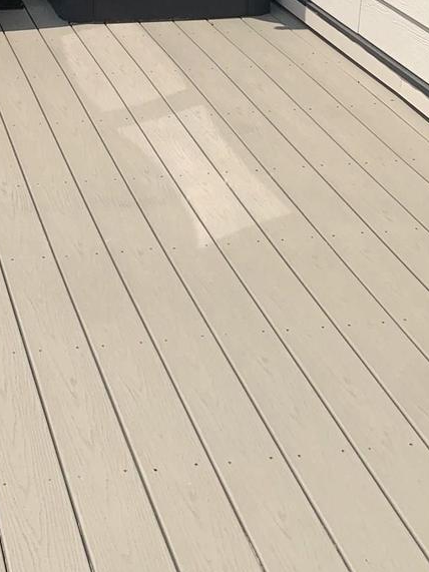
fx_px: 1157
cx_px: -25
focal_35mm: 70
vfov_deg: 25.6
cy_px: -66
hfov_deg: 20.2
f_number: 1.8
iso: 25
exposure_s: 1/3086
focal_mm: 4.25
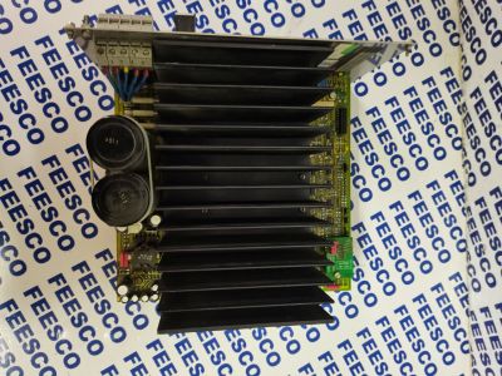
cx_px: 251
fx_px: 377
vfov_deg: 53.1
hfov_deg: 67.3
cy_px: 188
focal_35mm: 26
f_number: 1.8
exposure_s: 1/40
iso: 1250
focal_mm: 5.58
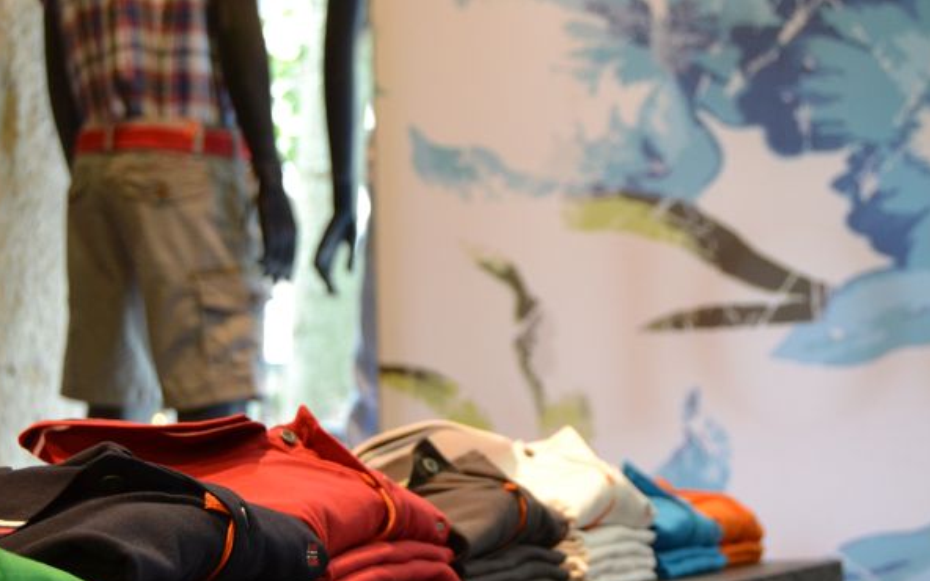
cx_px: 361
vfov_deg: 14.0
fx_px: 2357
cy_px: 418
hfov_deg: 22.3
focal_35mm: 93
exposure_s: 1/60
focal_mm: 40
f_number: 5
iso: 1000
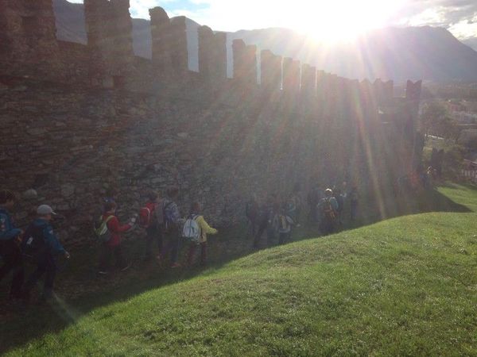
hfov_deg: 55.4
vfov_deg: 42.9
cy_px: 178
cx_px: 238
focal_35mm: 33
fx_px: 455
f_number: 2.4
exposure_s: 1/1153
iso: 50
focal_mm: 4.12
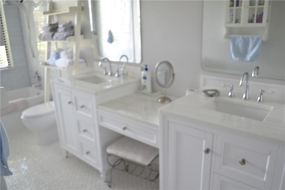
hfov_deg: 67.4
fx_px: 214
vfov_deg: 47.9
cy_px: 95
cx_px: 142
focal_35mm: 27
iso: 400
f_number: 3.5
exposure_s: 1/25
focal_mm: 18
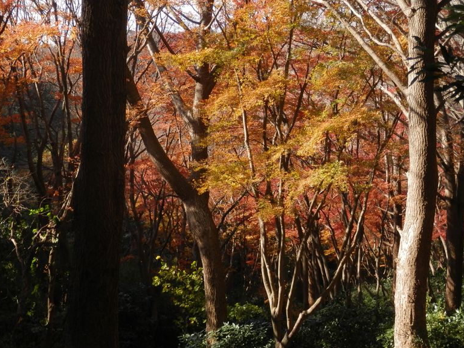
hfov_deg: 25.7
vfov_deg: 19.4
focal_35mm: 76
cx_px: 225
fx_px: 1019
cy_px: 169
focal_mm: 13.1
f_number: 4.5
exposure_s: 1/160
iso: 80
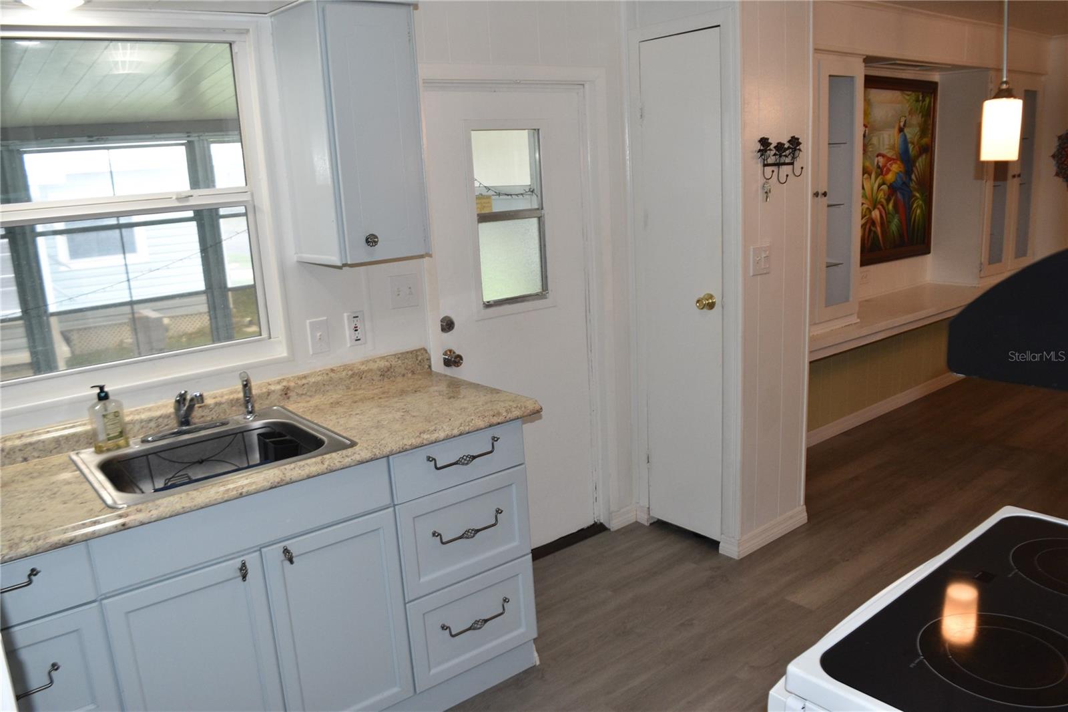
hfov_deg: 67.4
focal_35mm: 27
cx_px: 534
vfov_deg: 47.9
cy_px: 356
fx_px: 801
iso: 800
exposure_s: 1/125
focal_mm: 18
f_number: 5.6
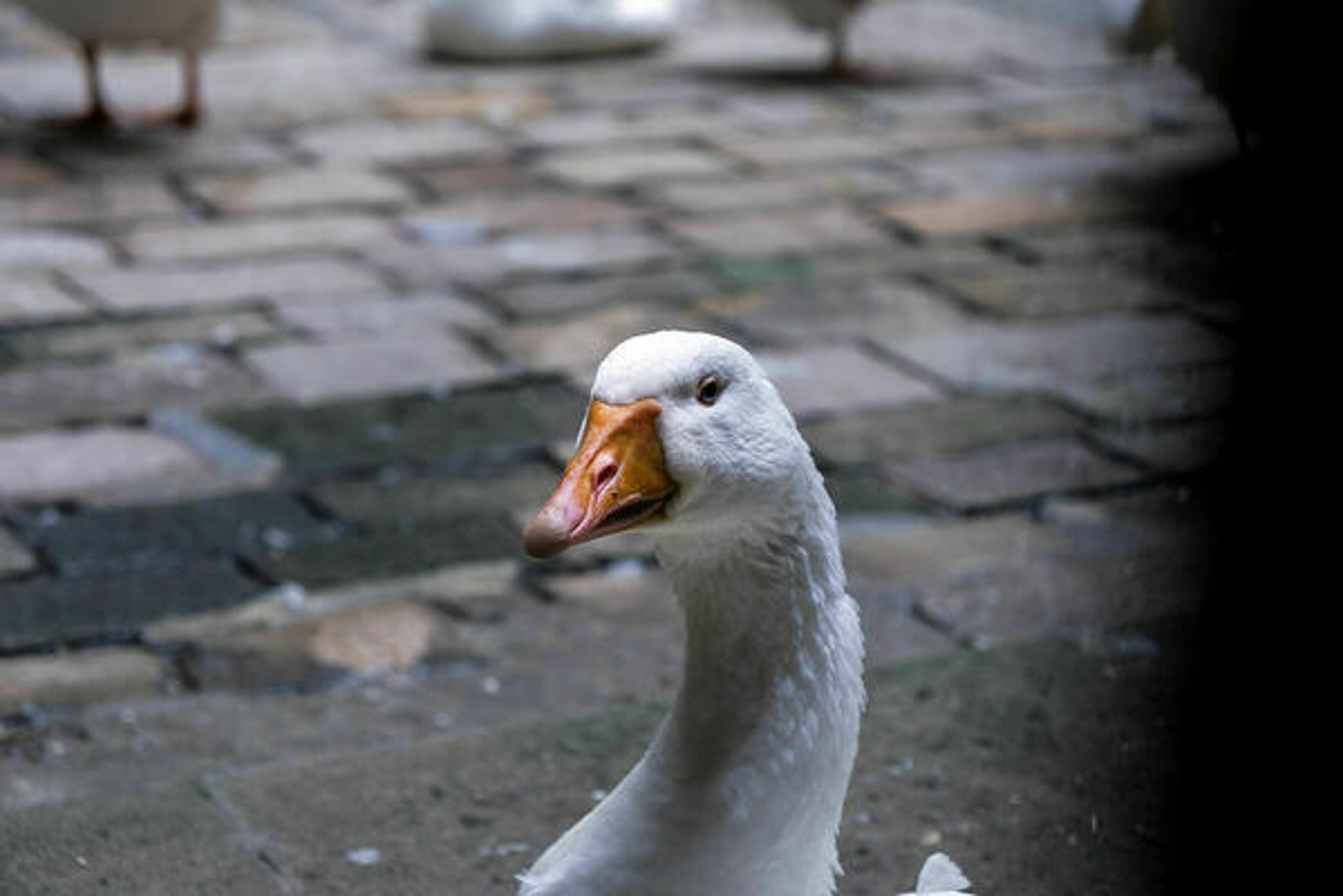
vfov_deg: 16.5
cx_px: 672
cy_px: 448
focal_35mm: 83
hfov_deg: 24.5
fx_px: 3096
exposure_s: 1/75
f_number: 4
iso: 200
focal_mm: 55
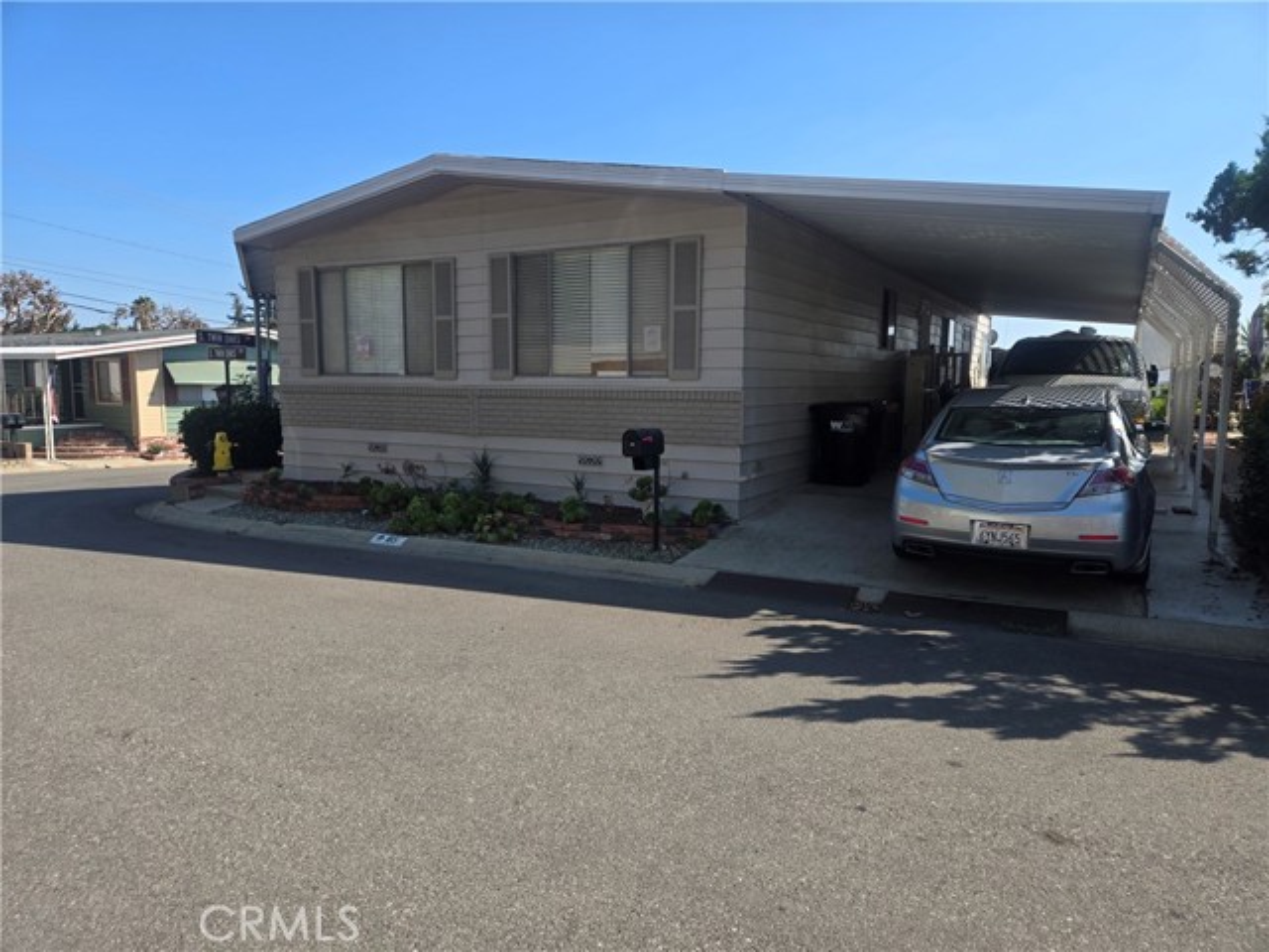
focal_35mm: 23
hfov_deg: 73.9
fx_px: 843
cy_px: 476
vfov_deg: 58.9
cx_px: 634
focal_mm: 5.4
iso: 25
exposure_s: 1/1290
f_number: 1.8
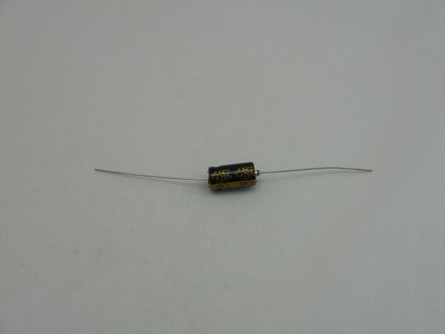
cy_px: 167
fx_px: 990
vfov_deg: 19.1
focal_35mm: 77
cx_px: 222
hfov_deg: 25.3
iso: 80
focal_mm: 13.8
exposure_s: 1/50
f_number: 5.5
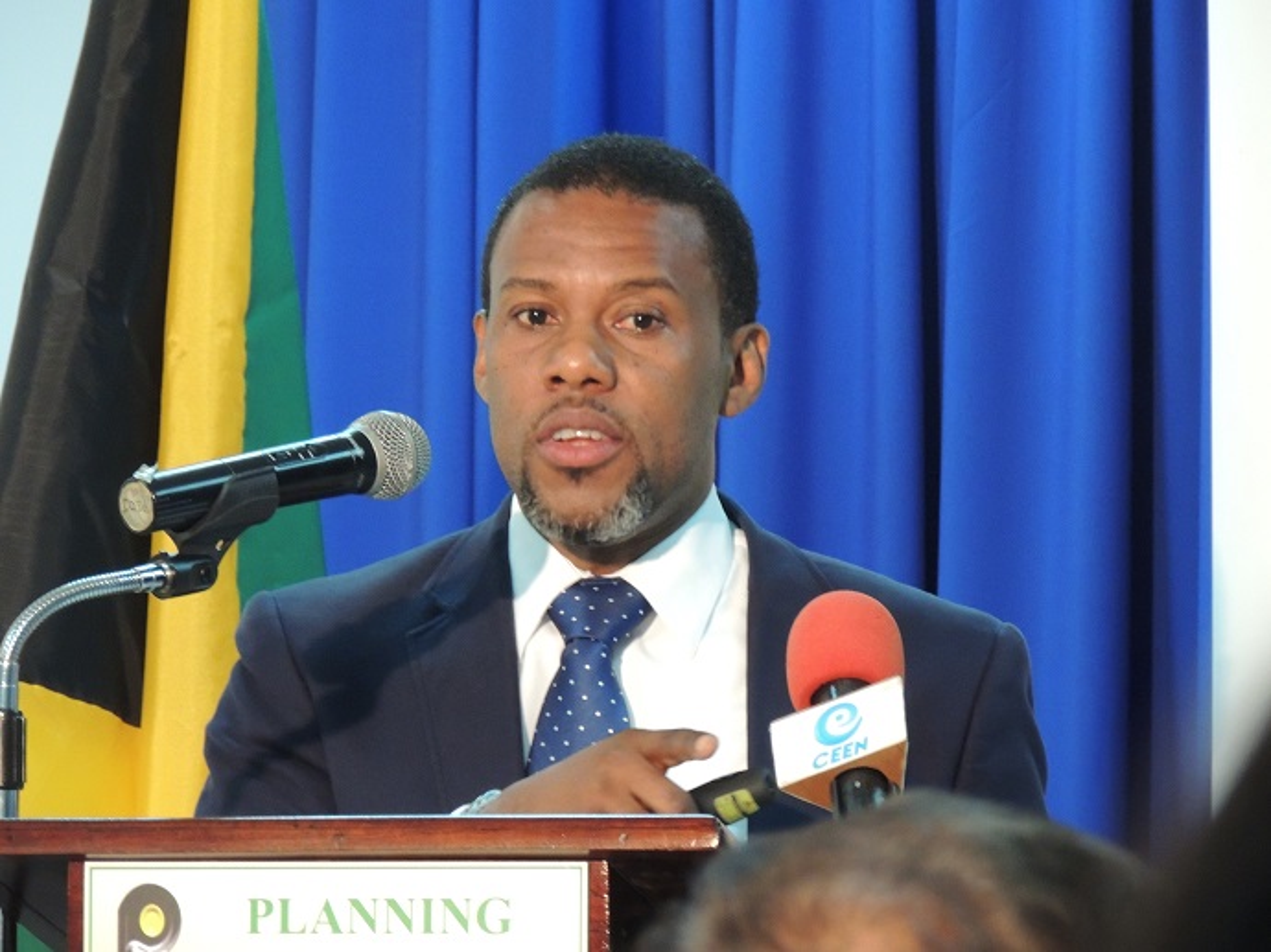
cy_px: 476
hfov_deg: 5.7
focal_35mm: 350
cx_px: 636
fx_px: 12847
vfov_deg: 4.2
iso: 800
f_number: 4.8
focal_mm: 62.4
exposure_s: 1/25
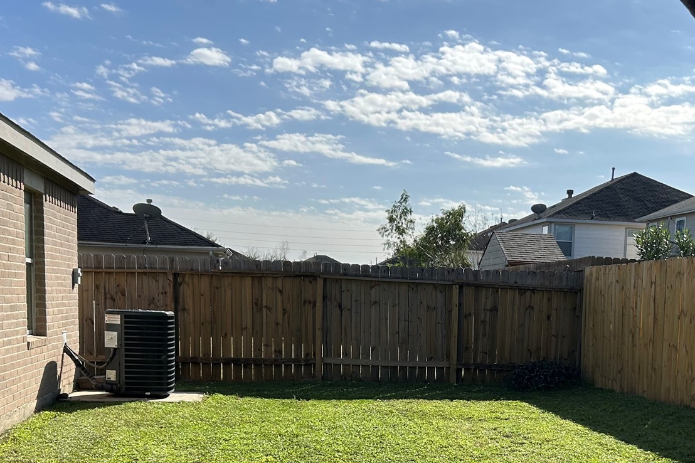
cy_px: 417
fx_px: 965
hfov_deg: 38.9
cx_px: 494
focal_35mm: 50
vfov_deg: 26.1
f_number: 1.5
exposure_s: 1/4630
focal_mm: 5.7
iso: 50
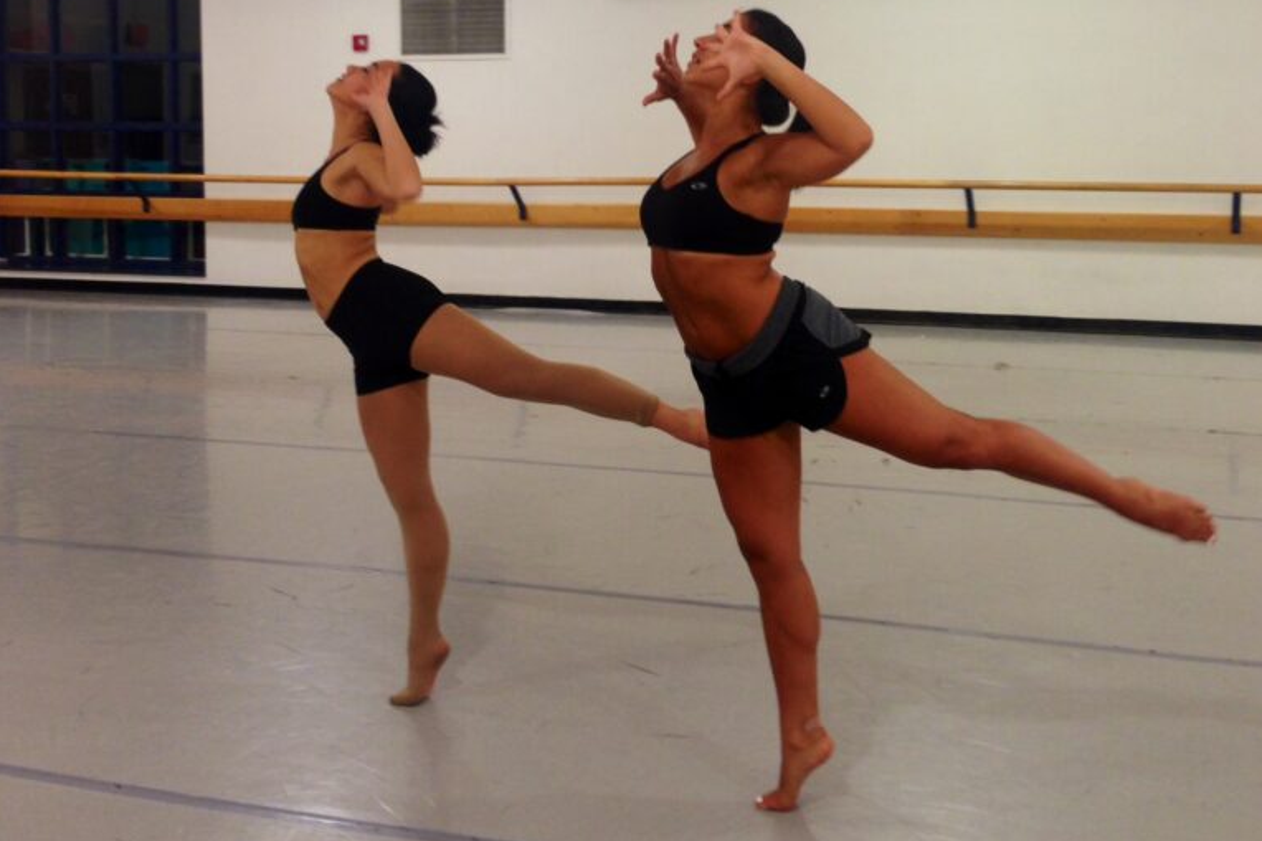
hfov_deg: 42.8
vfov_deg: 28.7
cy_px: 185
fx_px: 1612
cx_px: 631
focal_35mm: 46
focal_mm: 4.12
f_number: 2.4
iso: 64
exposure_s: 1/20
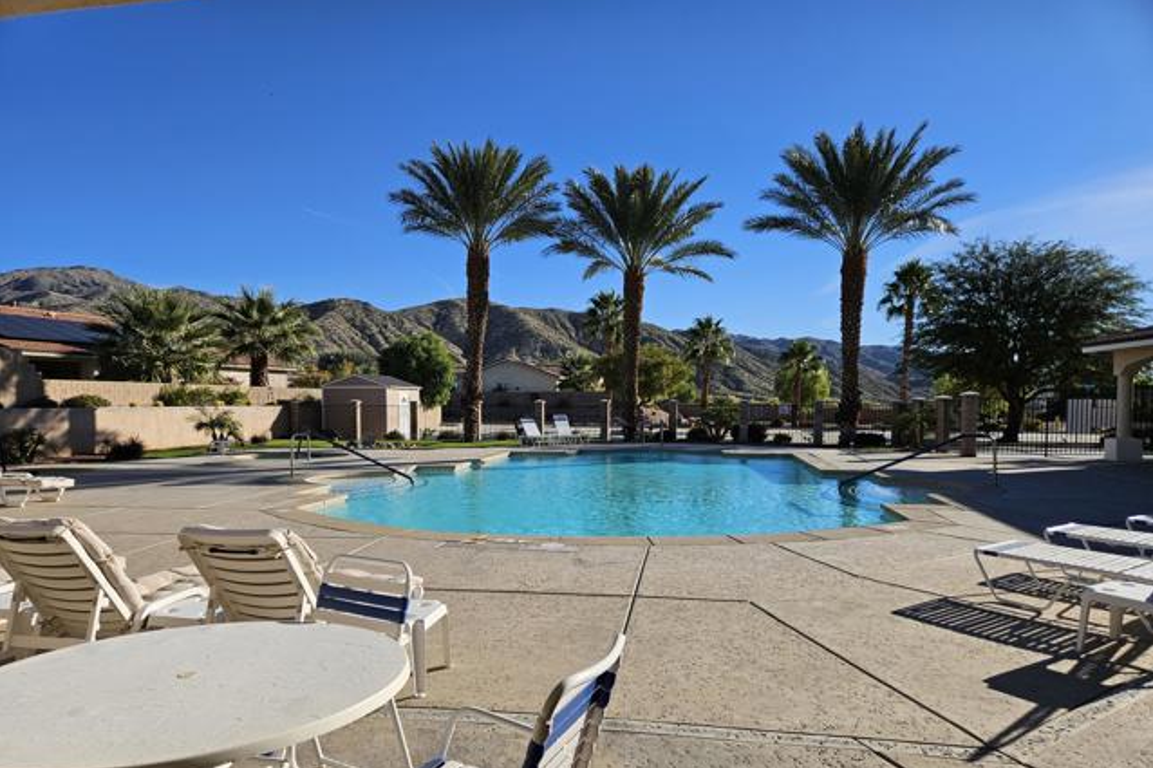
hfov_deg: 73.8
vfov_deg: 53.0
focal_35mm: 24
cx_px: 576
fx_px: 768
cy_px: 428
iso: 25
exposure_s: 1/2693
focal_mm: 5.4
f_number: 1.8
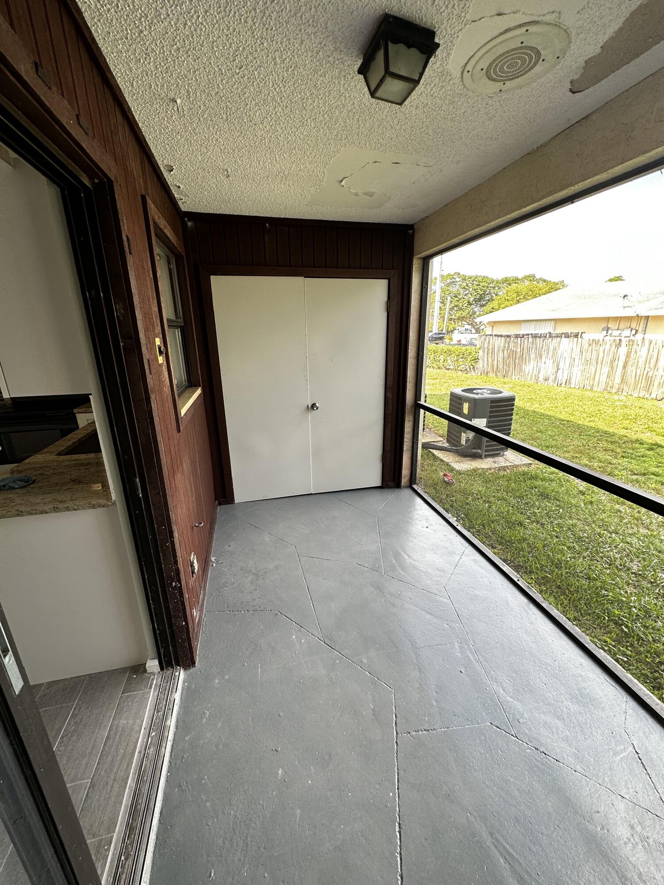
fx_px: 358
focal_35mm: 14
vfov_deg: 102.1
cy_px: 442
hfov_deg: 85.7
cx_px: 332
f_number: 2.2
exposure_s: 1/104
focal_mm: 2.22
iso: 40
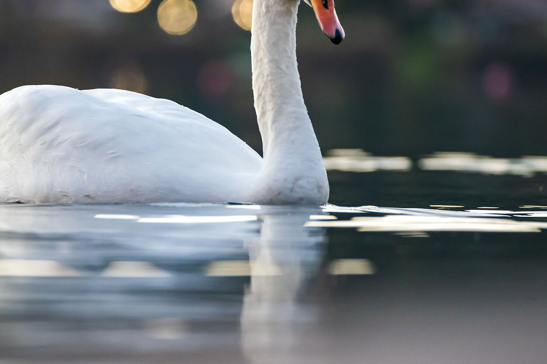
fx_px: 9860
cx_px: 195
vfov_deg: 2.1
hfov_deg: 3.2
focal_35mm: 649
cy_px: 162
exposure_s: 1/250
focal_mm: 400
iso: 4000
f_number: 5.6
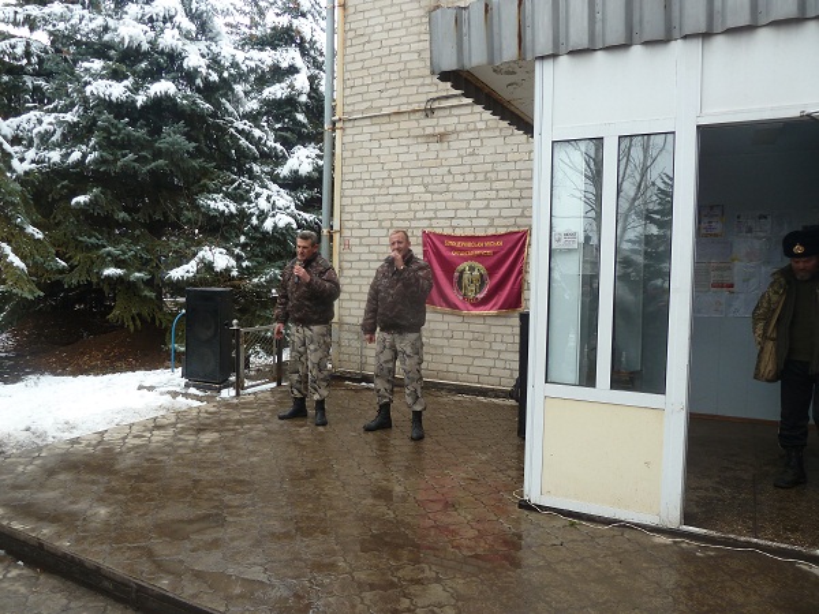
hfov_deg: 69.4
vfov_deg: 54.9
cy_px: 307
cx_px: 410
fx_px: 591
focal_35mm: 25
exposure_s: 1/80
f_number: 3.3
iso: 80
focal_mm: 4.1
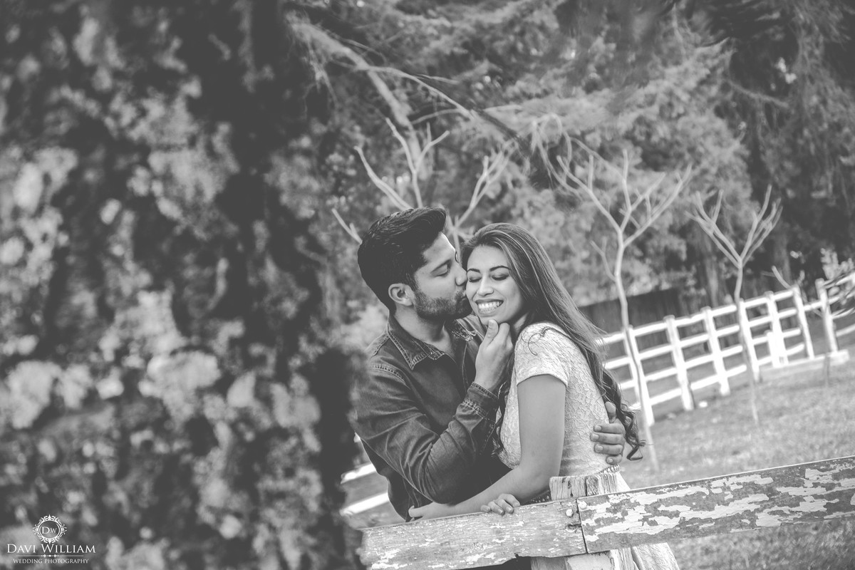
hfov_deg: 24.5
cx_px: 428
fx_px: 1971
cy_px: 285
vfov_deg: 16.5
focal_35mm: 83
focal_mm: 55
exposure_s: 1/160
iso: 250
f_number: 4
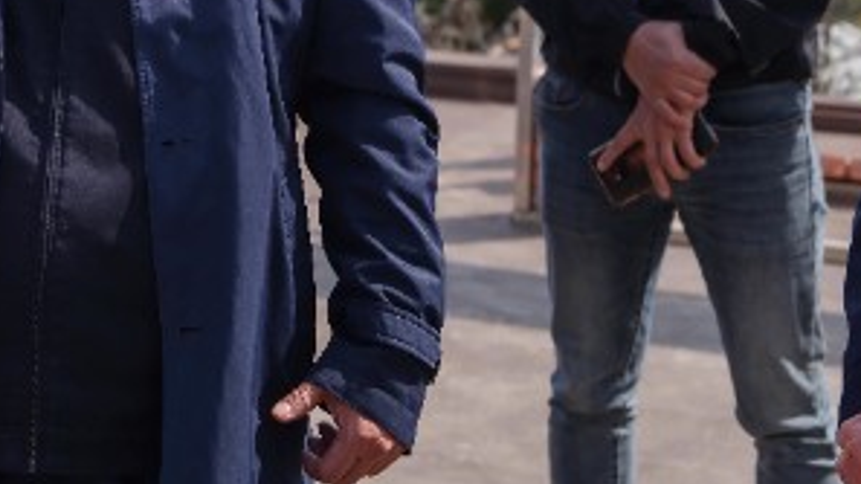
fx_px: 2717
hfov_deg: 17.6
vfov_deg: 9.9
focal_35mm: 119
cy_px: -225
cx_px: 29
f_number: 4
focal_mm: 45
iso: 100
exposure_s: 1/400
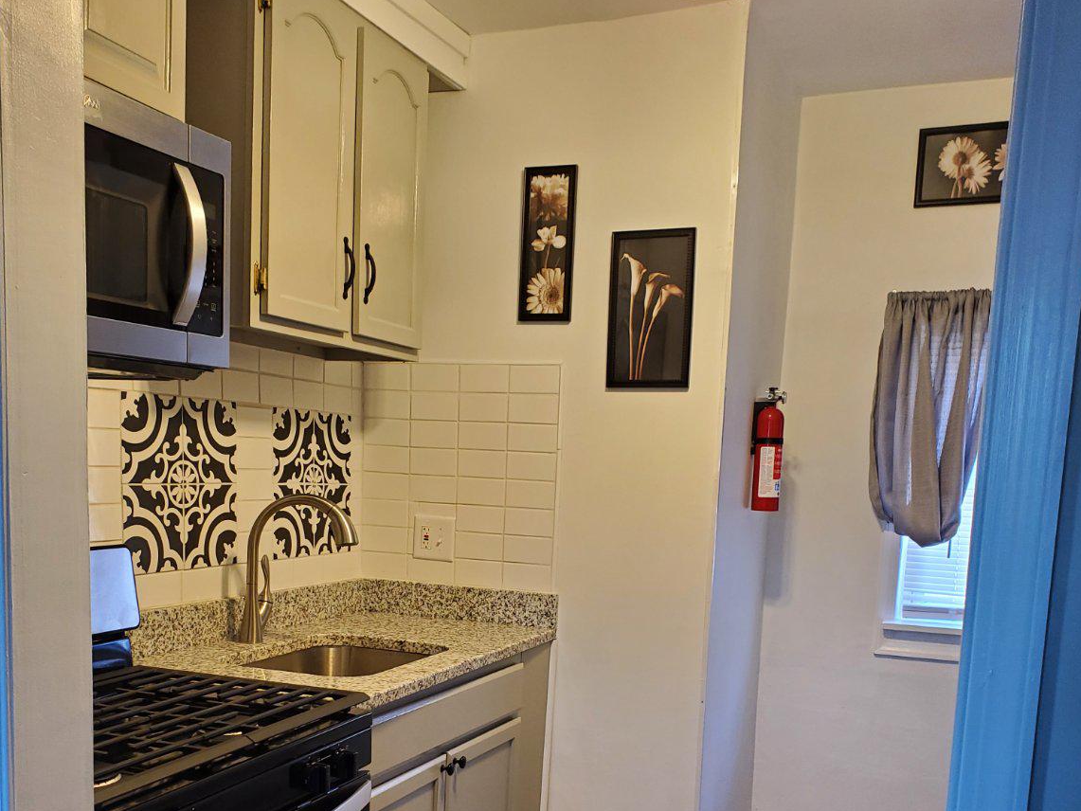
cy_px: 586
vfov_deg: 39.8
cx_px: 544
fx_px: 1093
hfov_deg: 52.6
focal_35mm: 35
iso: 200
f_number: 2.4
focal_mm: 4.3
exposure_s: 1/40
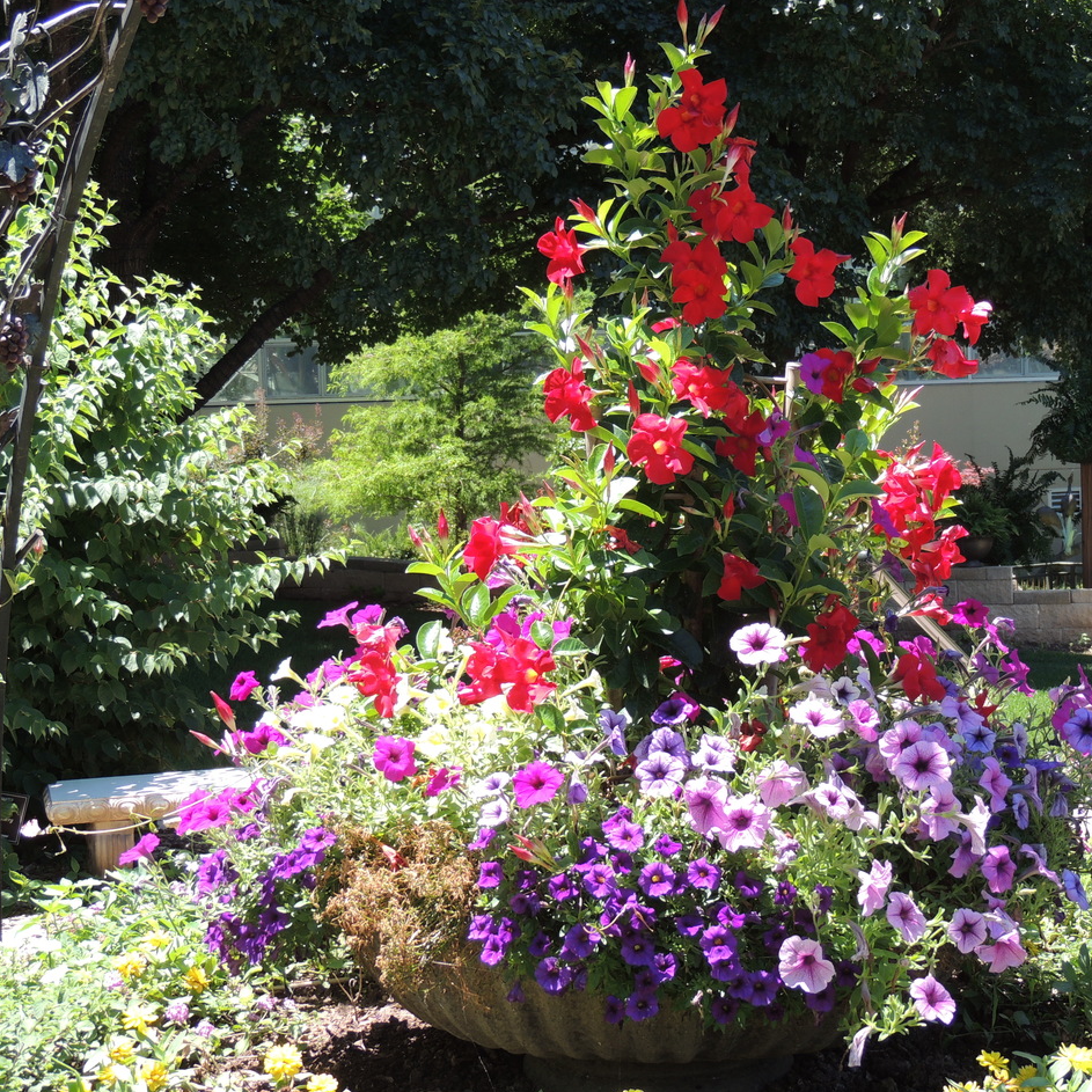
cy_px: 549
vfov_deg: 28.6
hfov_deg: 28.5
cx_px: 684
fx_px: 2141
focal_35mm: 60
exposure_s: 1/250
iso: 100
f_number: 3.6
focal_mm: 8.9
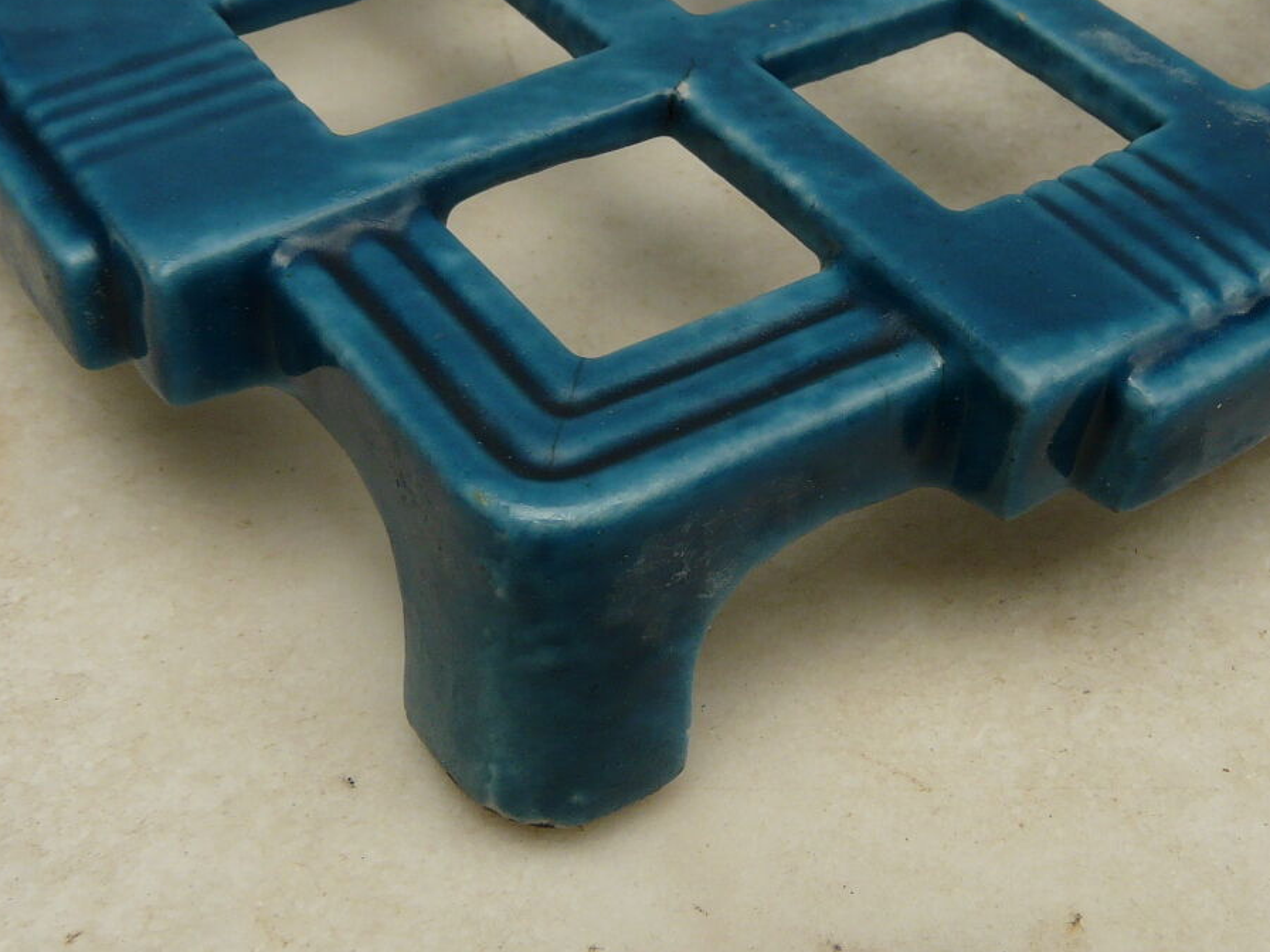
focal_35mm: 50
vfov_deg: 29.0
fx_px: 1834
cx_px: 804
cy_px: 387
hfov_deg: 37.9
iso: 100
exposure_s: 1/200
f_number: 4.5
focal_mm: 4.6
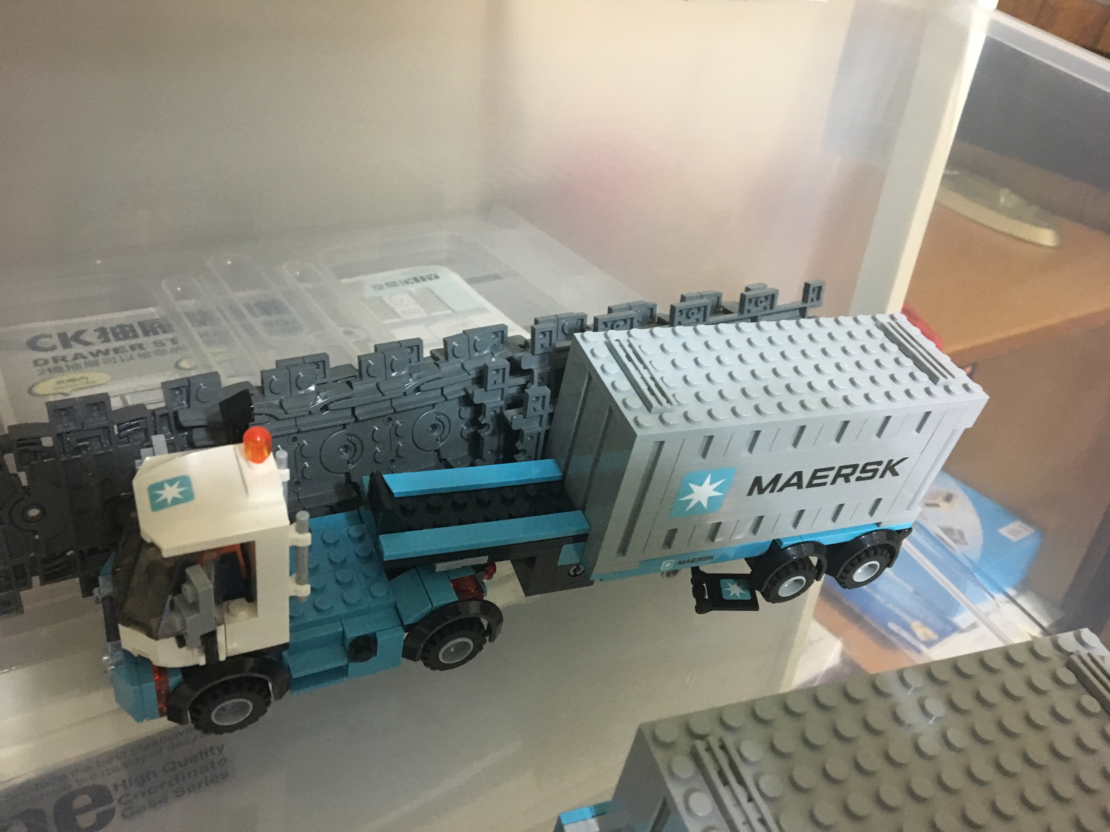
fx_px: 930
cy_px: 416
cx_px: 555
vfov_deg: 48.2
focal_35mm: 29
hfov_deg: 61.7
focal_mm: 4.15
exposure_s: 1/20
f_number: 2.2
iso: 200
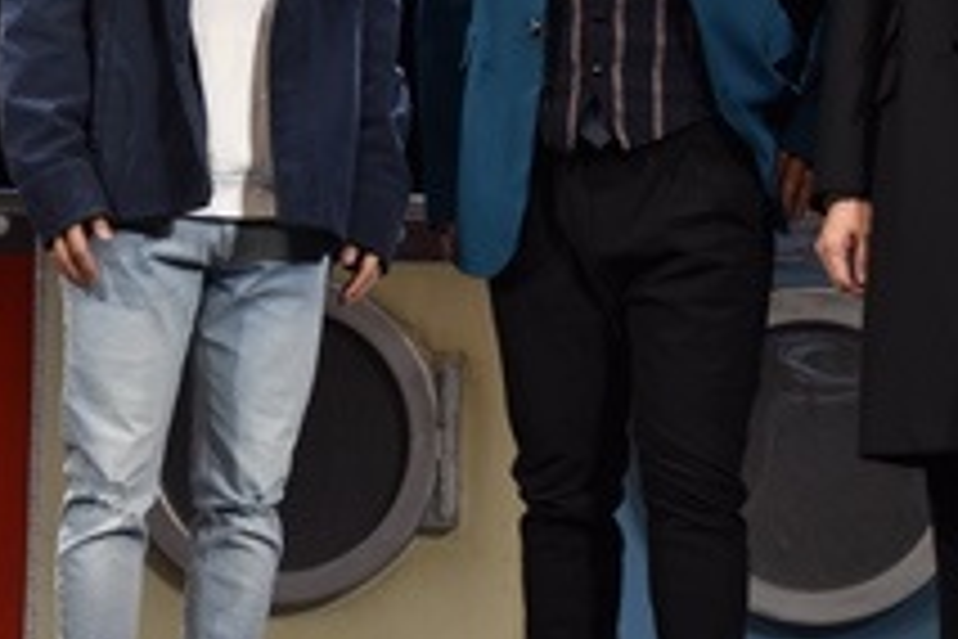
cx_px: 319
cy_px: 50
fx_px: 6918
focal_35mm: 260
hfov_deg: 7.9
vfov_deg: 5.3
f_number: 5.3
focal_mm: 82
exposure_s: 1/125
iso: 400
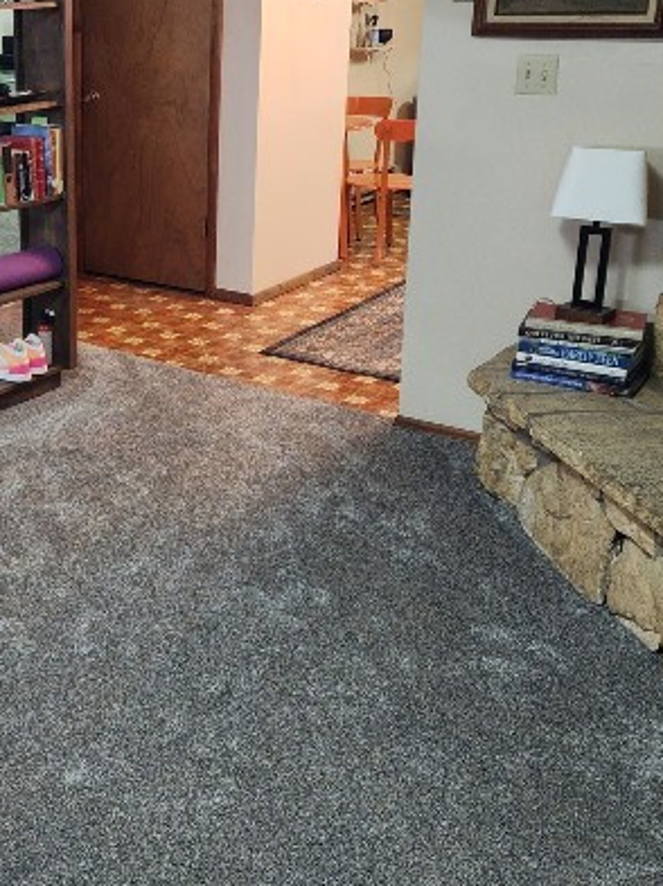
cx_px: 38
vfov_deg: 41.6
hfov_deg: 30.4
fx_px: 1151
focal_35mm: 45
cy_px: 295
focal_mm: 6.4
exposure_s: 1/30
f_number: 1.8
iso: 400
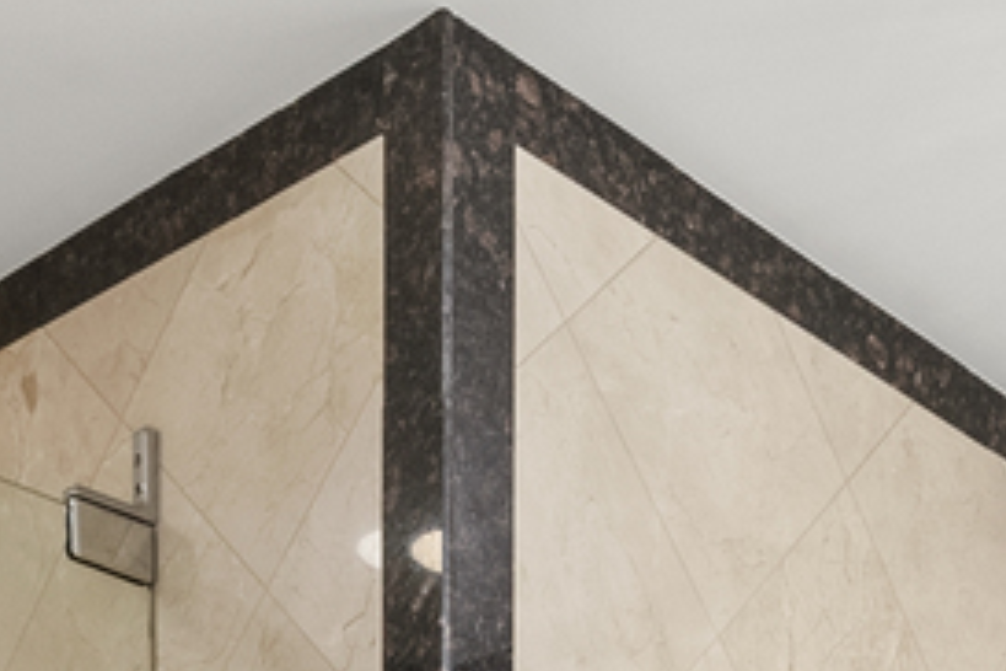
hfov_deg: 26.3
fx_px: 2152
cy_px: 1467
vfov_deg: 14.0
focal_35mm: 77
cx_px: 599
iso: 640
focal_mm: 13
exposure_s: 1/3
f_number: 13
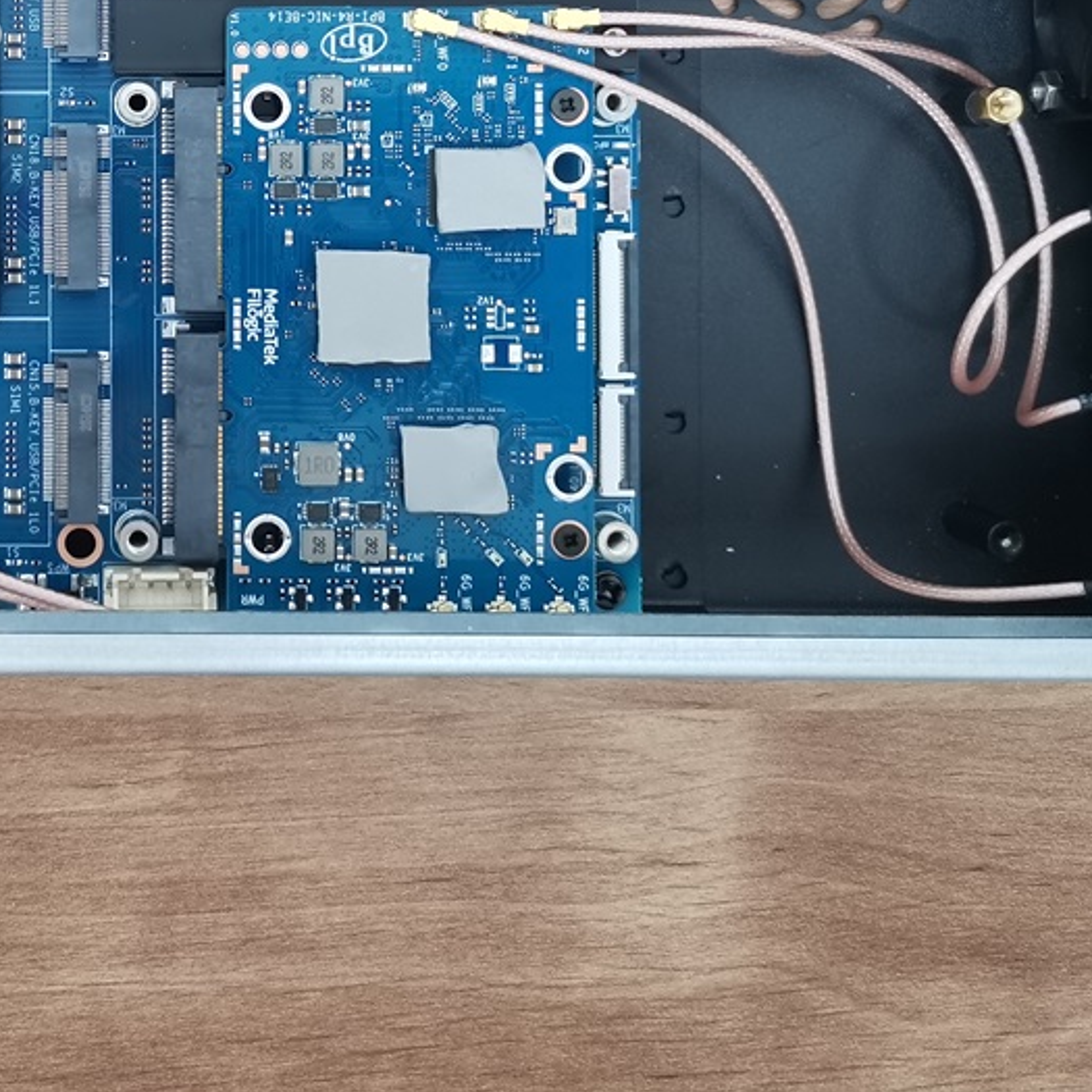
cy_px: 152
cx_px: 94
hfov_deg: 29.2
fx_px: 1999
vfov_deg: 29.5
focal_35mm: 56
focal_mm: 4.75
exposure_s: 1/33.3
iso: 320
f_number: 1.8
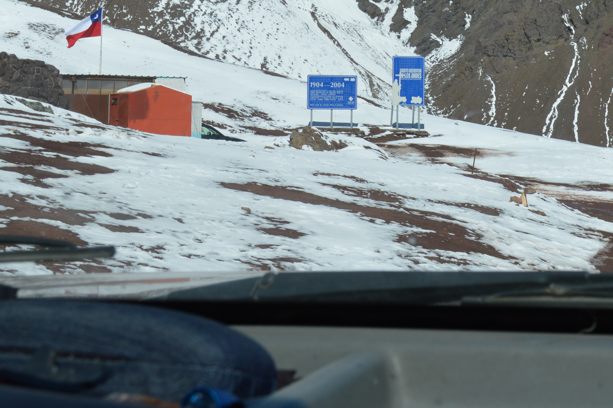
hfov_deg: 23.3
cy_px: -1
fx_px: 1463
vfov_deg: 15.6
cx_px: 493
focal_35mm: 86
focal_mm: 28
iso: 100
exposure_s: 1/320
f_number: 9
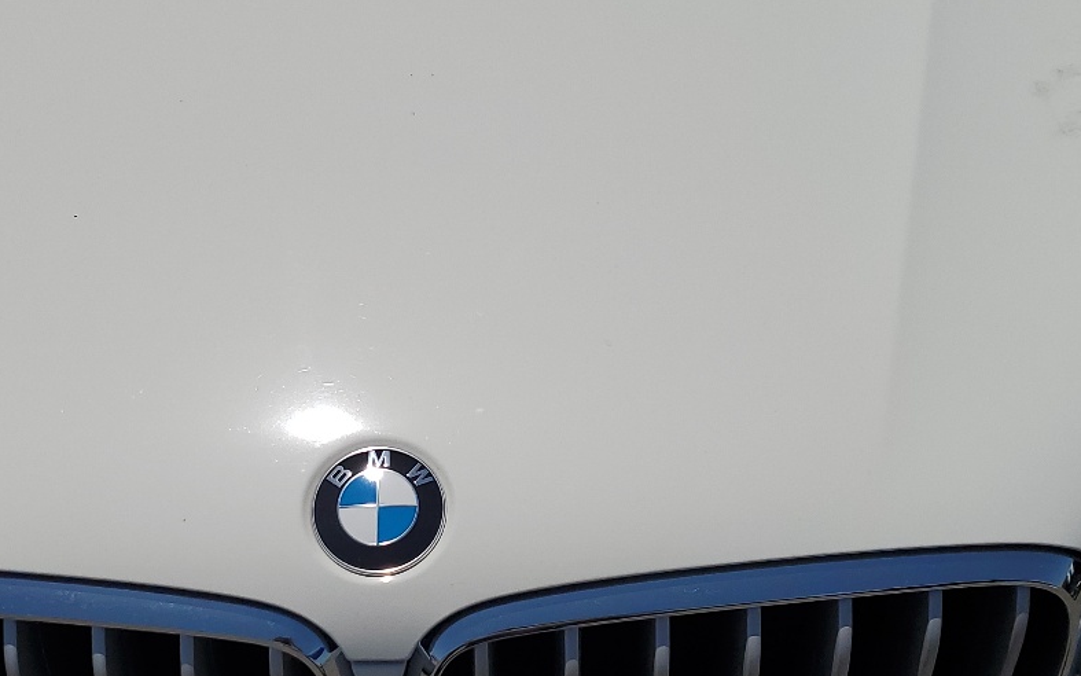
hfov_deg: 36.2
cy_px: 433
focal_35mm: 56
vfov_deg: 23.1
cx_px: 456
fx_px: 1650
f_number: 1.5
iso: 50
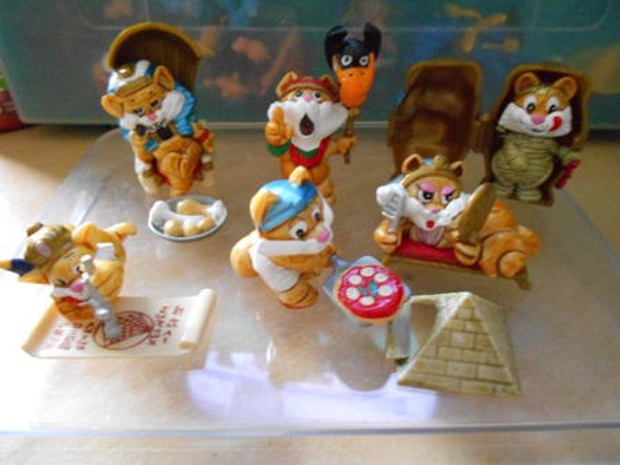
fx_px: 466
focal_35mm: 26
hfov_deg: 67.3
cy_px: 232
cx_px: 310
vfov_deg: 53.1
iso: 800
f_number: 3.2
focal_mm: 4.6
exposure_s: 1/4
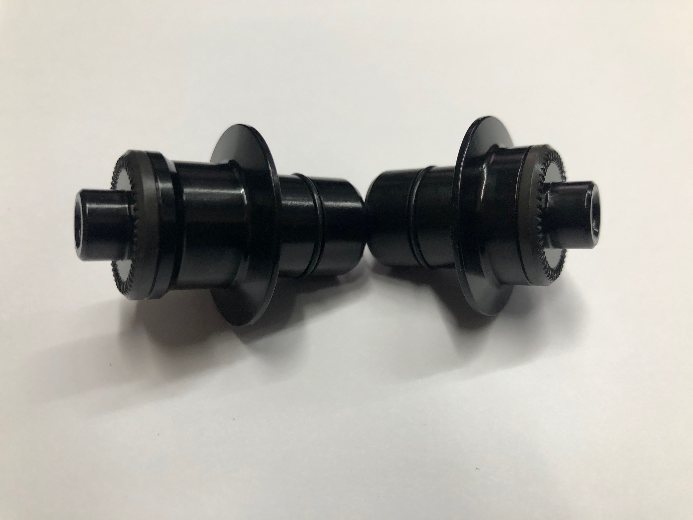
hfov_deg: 63.4
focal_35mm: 28
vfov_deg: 49.7
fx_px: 561
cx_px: 346
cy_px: 260
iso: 40
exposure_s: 1/20
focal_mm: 4
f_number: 1.8
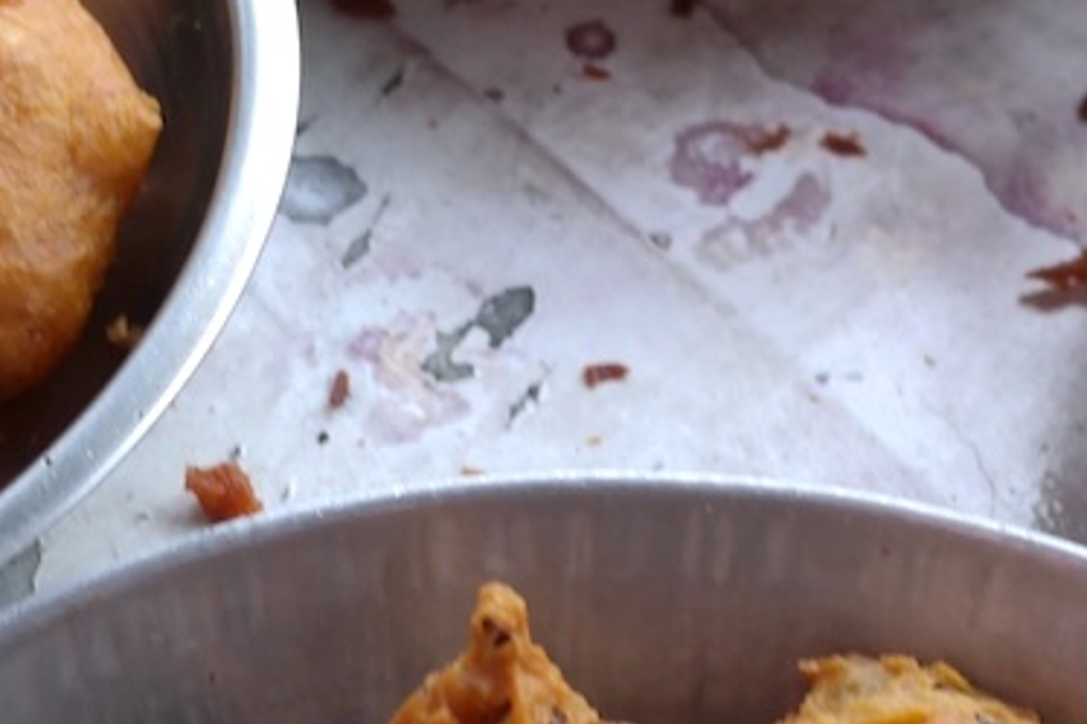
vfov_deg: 9.9
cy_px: 99
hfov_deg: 14.9
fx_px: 4165
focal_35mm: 138
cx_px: 506
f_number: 4
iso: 400
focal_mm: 28
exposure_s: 1/50
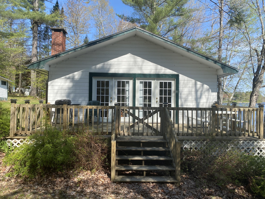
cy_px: 100
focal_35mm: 26
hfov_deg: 67.3
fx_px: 199
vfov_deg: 53.1
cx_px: 132
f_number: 1.8
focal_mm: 4.25
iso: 32
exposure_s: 1/1484
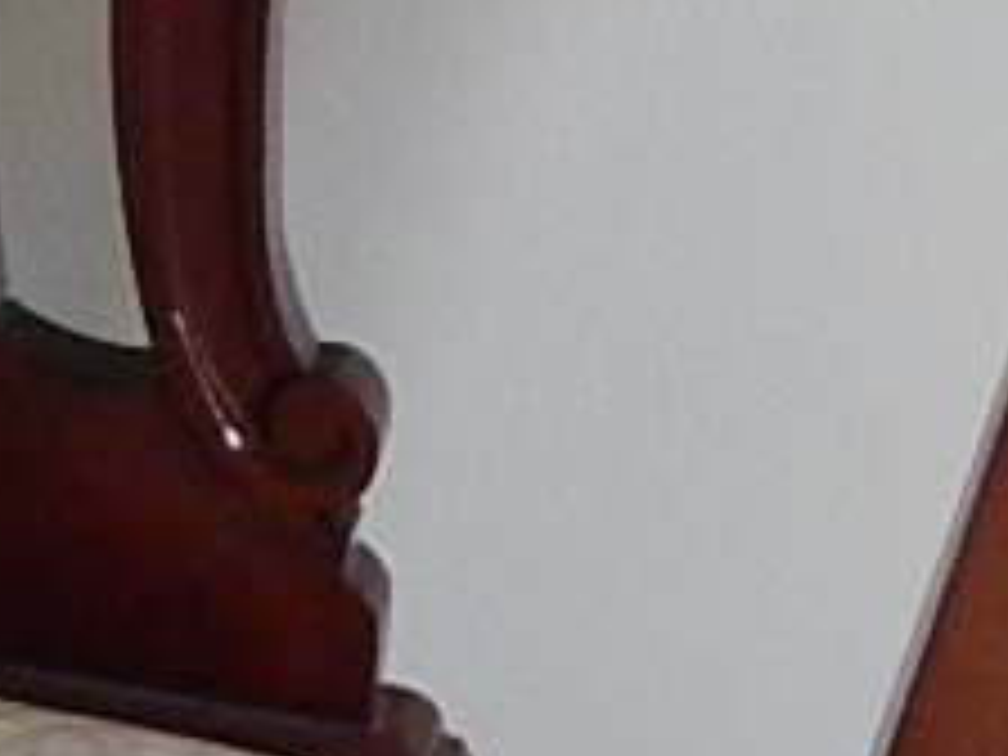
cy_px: 1638
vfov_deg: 8.8
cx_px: -288
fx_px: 4572
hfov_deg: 12.2
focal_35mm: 157
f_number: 3
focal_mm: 4
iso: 400
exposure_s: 1/80
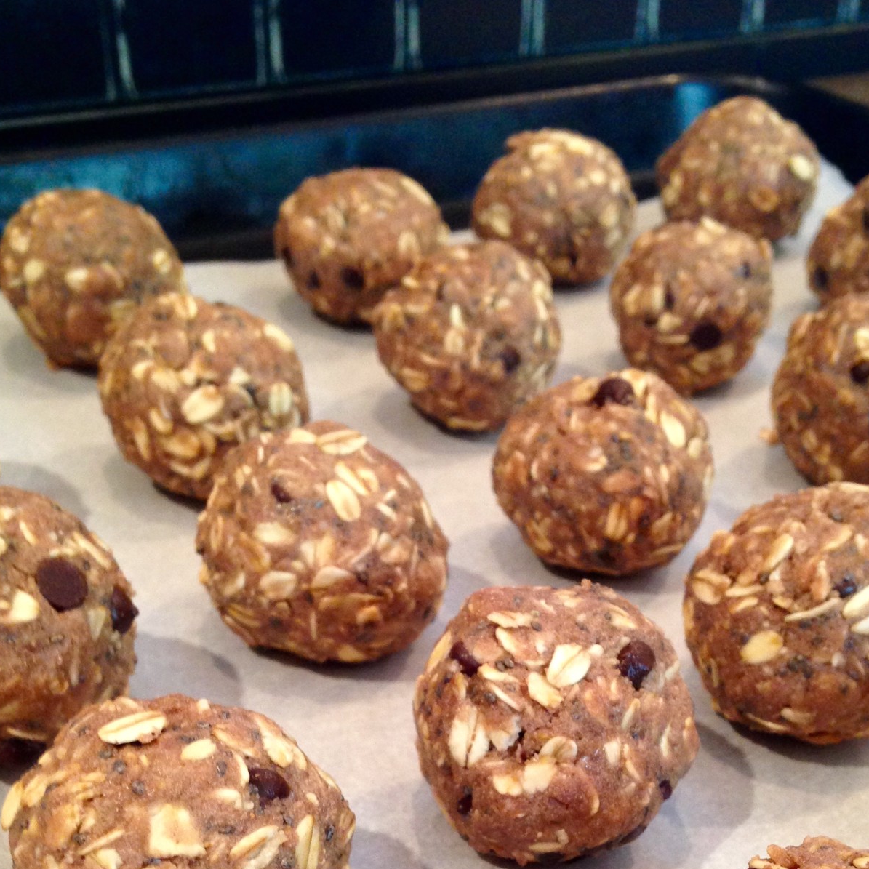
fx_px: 1420
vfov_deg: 32.8
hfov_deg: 34.0
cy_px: 733
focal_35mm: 50
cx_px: 481
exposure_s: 1/20
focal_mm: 4.12
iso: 200
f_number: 2.4
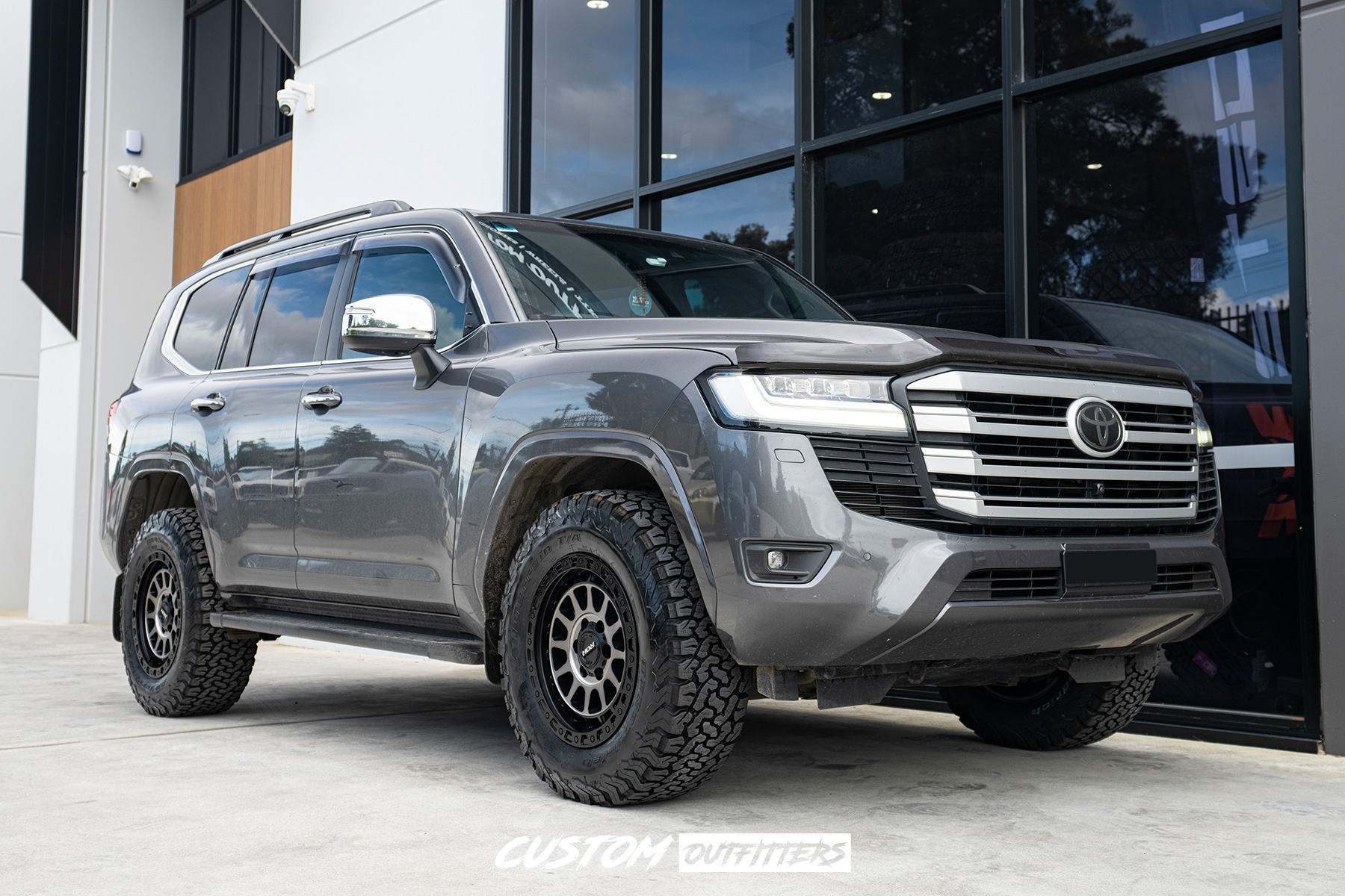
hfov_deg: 57.2
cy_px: 448
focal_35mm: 33
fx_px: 1233
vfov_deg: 40.0
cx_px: 672
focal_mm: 33
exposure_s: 1/60
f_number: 4
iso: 100
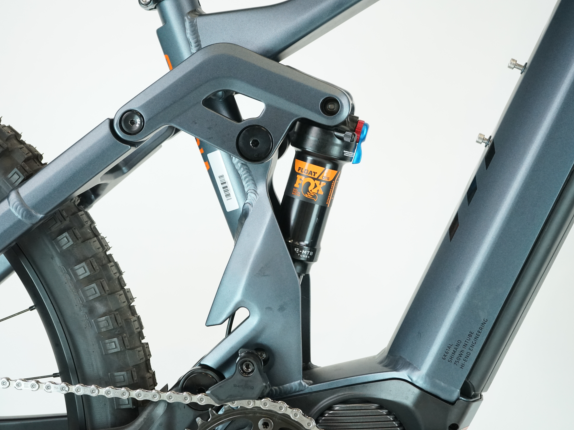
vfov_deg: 23.3
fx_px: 1045
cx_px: 299
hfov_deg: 30.7
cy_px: 215
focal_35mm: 63
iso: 2500
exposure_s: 1/200
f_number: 6.3
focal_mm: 58
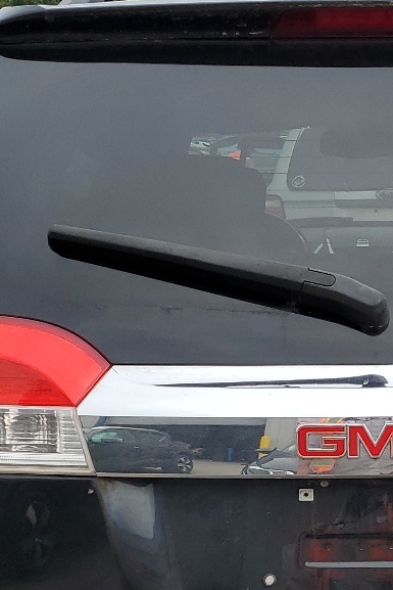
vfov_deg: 26.5
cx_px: 375
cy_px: 473
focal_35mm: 75
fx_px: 1227
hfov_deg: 17.8
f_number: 1.5
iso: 50
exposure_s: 1/1429
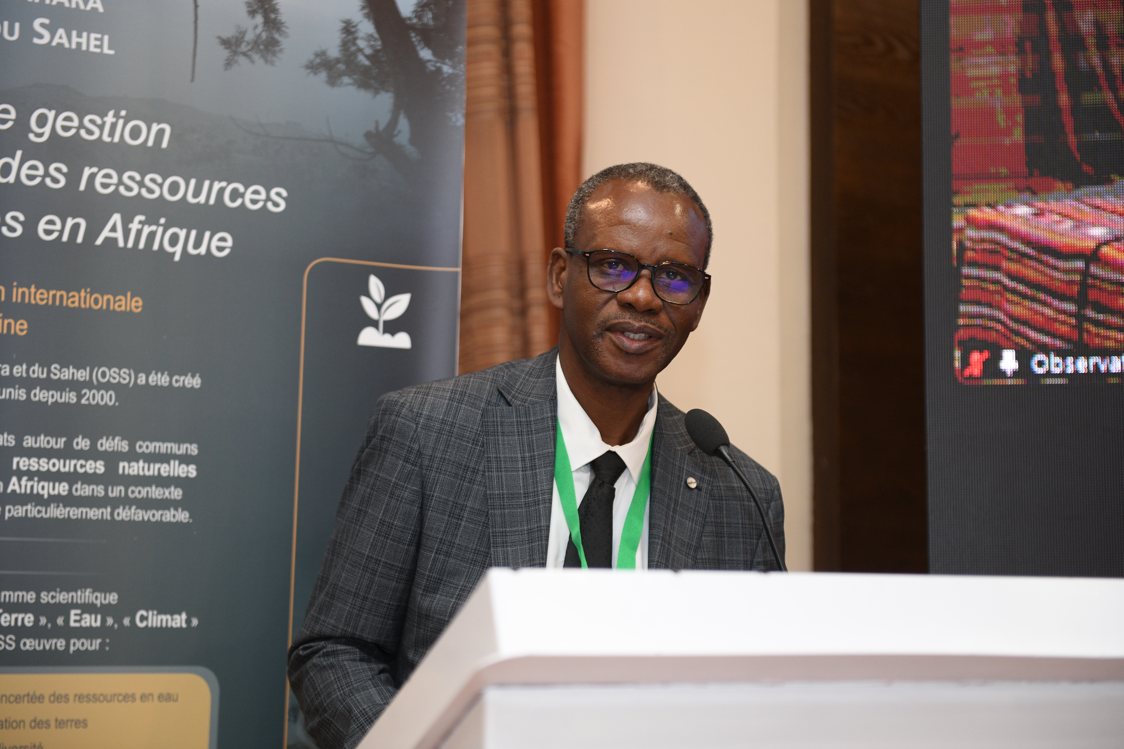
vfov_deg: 19.5
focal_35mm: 70
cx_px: 562
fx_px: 2185
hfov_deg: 28.8
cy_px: 374
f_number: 3.5
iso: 1250
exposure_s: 1/160
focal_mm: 70
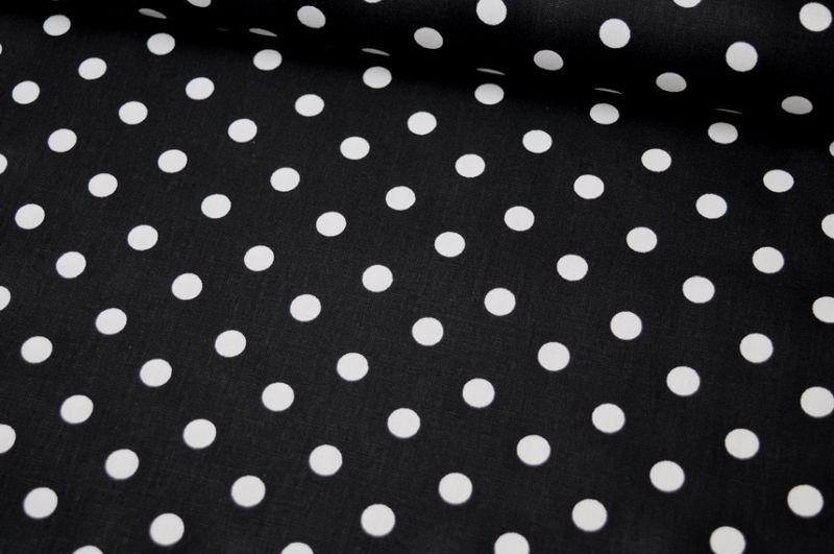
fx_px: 1388
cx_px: 417
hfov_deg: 33.4
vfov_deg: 22.6
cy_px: 277
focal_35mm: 60
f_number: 4.8
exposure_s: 1/60
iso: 640
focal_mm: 40
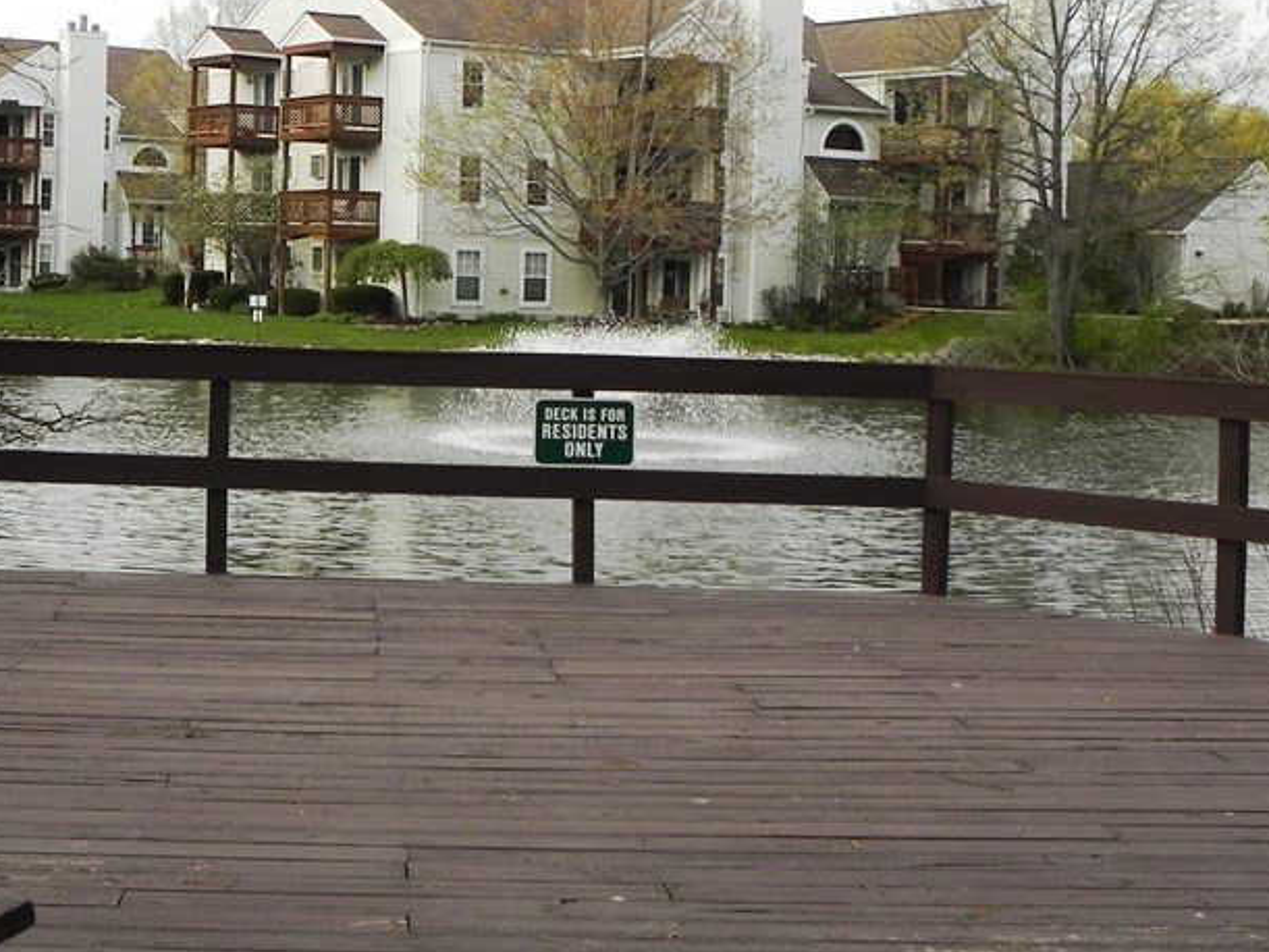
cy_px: 355
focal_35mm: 62
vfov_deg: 23.6
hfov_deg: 31.1
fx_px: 2272
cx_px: 486
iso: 160
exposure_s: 1/173
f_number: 5
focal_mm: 6.6
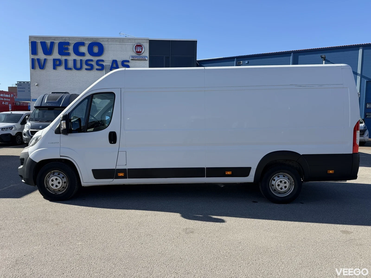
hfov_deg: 71.6
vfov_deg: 56.8
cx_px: 186
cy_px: 139
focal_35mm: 24
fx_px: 257
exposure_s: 1/2611
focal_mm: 6.76
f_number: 1.78
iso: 80
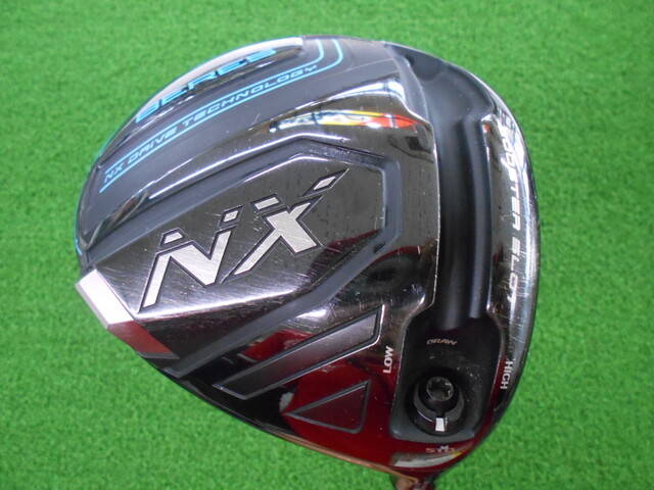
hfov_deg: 67.3
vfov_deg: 53.1
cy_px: 245
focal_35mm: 26
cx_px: 327
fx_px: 491
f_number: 3.2
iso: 800
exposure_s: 1/80
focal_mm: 4.6
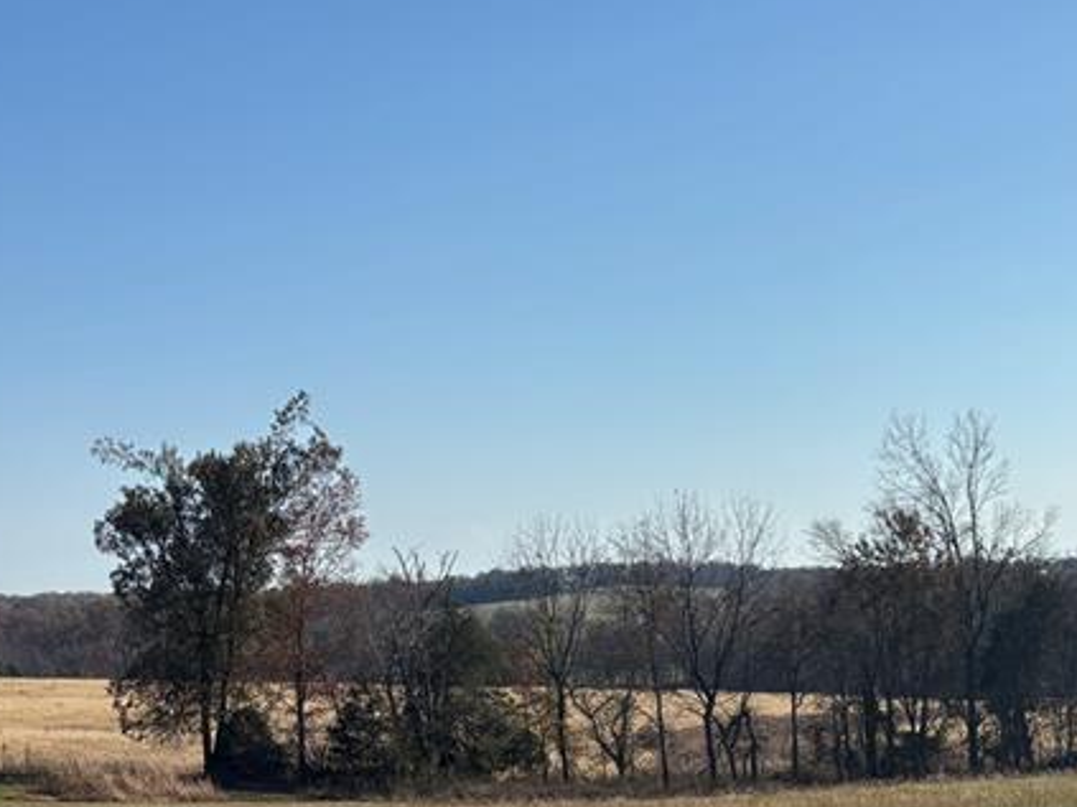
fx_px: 1960
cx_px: 858
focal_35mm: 63
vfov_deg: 22.4
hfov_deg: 30.0
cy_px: 815
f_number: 1.6
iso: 50
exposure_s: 1/5076
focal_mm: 5.96
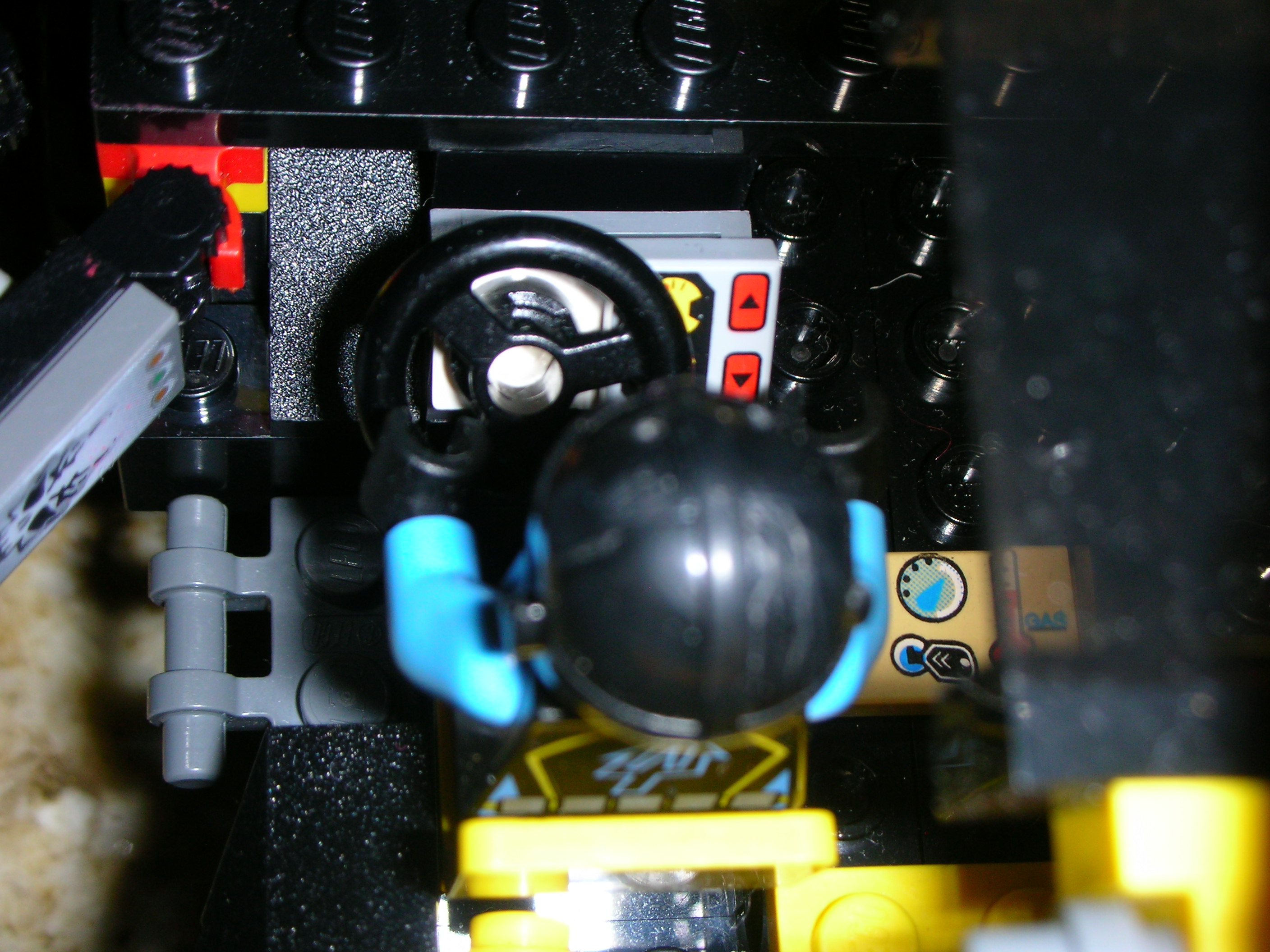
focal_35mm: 73
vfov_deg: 20.2
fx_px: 2678
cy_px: 476
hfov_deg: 26.7
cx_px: 635
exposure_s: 1/120
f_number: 12.4
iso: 50
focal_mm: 12.2
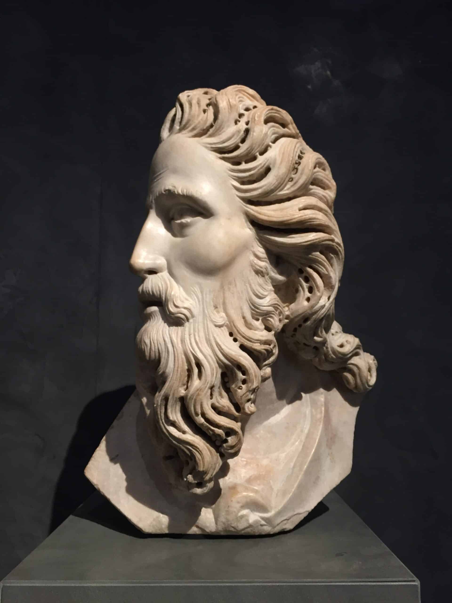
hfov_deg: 48.2
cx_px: 226
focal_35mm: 29
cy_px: 302
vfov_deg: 61.7
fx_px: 505
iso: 100
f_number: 2.2
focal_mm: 4.15
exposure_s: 1/33
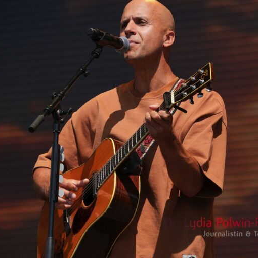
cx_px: 141
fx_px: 2704
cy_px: 129
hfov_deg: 5.5
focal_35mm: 321
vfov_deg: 5.5
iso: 100
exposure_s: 1/400
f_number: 7.1
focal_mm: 167
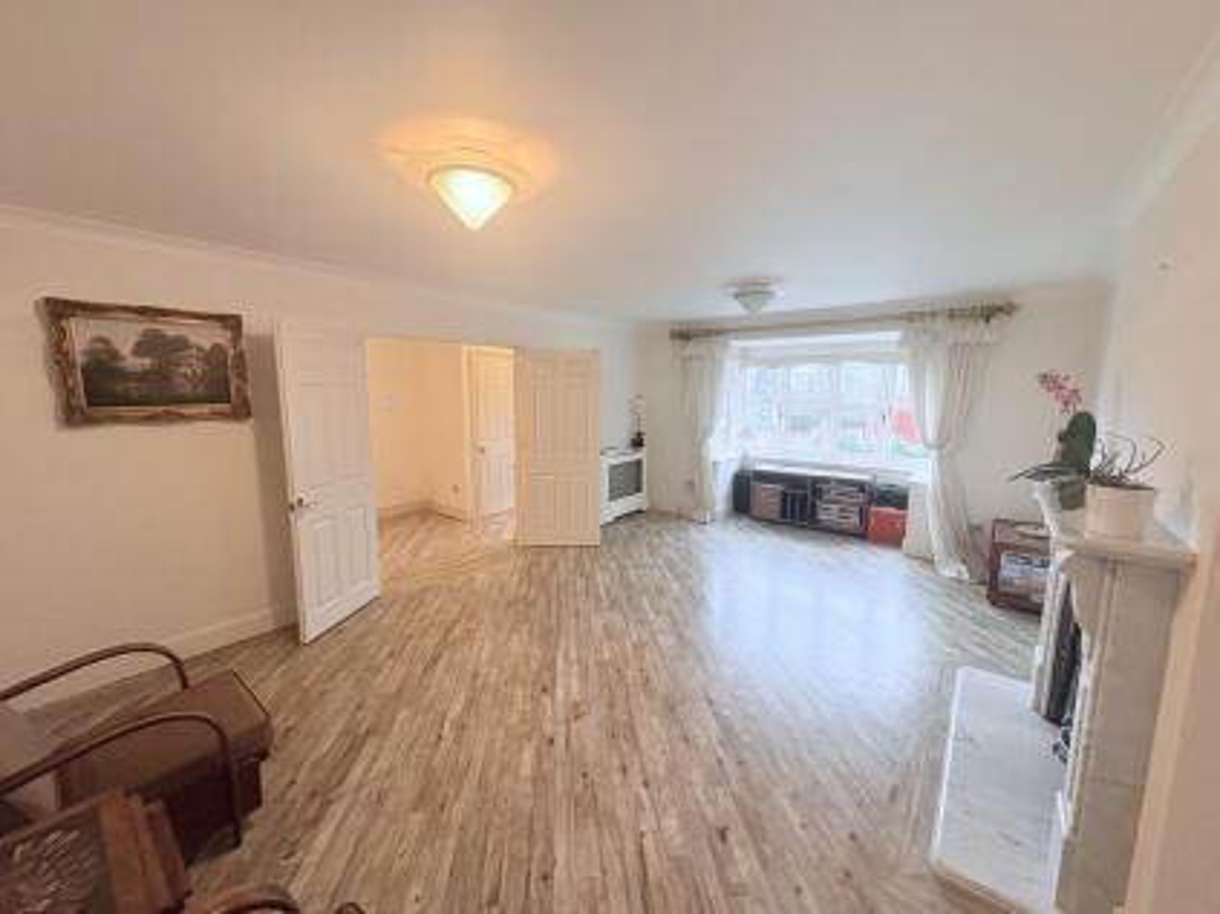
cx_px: 610
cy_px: 457
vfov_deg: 85.6
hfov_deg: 102.1
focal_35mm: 14
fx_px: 493
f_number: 2.2
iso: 400
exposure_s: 1/50
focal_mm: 2.22
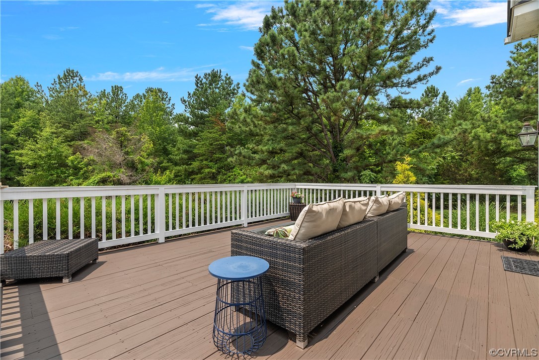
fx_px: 240
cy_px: 180
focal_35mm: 16
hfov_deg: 96.7
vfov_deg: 73.8
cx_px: 270
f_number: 8
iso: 800
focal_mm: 16
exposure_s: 1/200
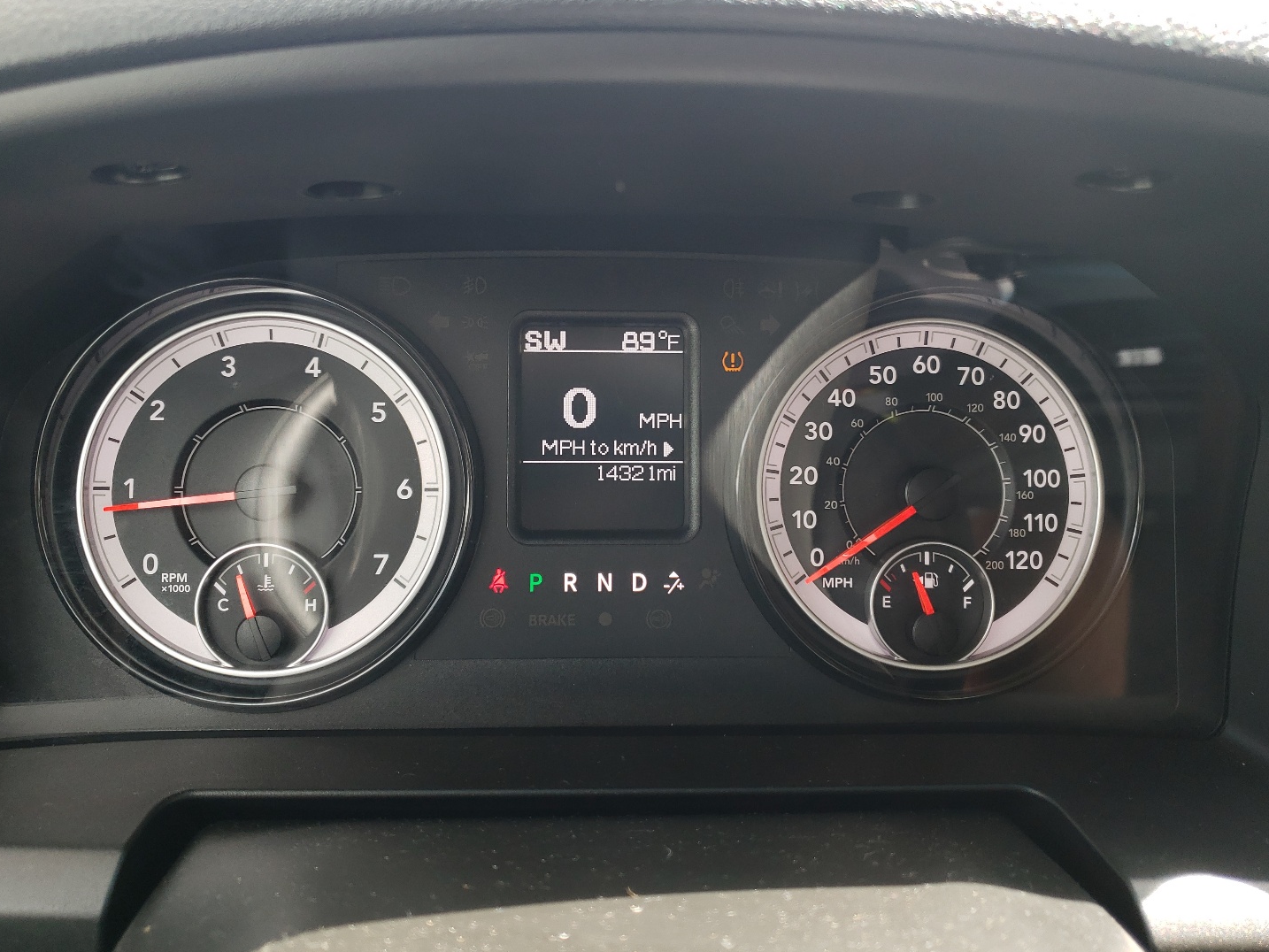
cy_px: 426
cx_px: 617
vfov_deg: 48.2
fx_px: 1063
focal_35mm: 29
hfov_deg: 61.6
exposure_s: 1/135
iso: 50
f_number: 1.5
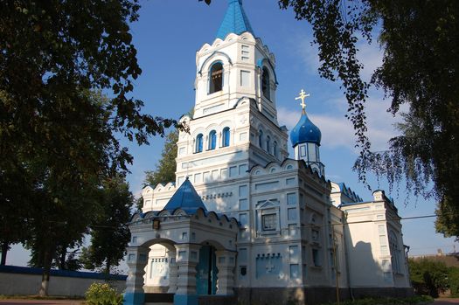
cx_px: 230
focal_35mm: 27
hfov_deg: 67.4
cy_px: 152
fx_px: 344
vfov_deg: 47.8
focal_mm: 18
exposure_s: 1/400
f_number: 10
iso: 200
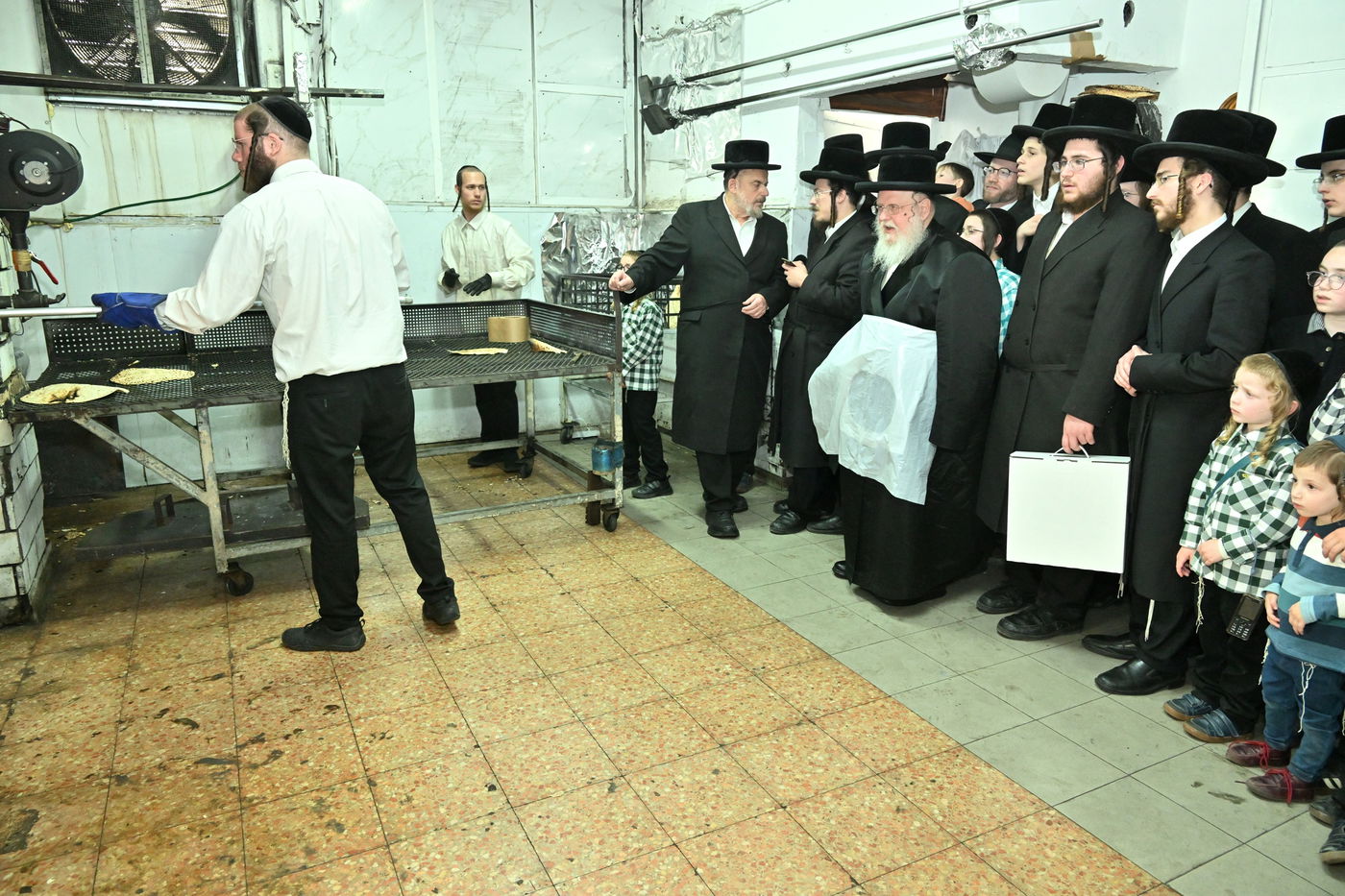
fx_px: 896
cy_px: 448
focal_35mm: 24
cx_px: 672
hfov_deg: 73.8
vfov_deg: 53.1
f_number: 5.6
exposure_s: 1/200
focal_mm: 24
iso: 3200
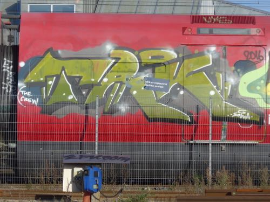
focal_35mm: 132
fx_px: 1030
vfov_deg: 11.2
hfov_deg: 14.9
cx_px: 135
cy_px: 101
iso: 80
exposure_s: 1/500
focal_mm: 25.7
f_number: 5.3
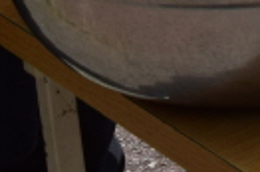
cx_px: 859
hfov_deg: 6.5
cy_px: -492
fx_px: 2027
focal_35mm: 281
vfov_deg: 4.5
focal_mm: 24
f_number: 10
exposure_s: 1/400
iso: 200
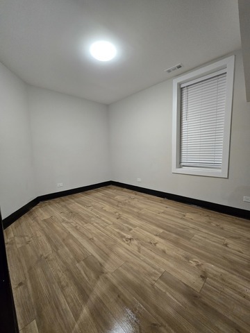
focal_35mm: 13
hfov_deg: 89.9
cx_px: 125
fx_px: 125
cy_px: 166
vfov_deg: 106.2
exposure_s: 1/60
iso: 500
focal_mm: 2.2
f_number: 2.2
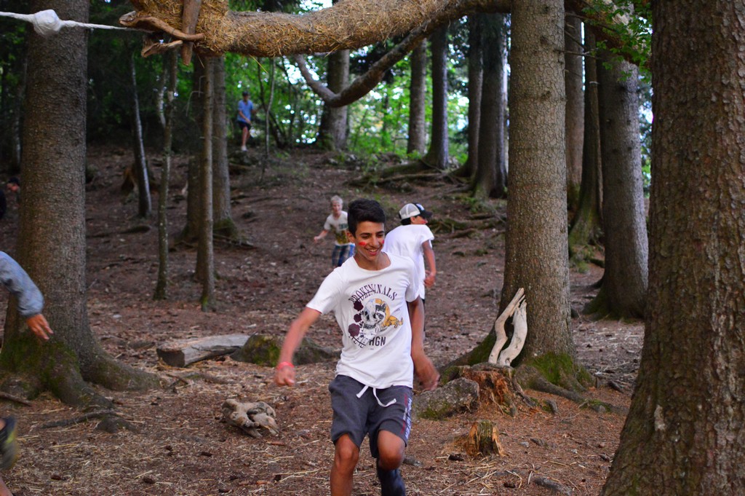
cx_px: 372
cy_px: 248
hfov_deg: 37.9
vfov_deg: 25.7
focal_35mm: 52
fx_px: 1086
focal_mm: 35
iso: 3200
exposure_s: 1/200
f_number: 1.8
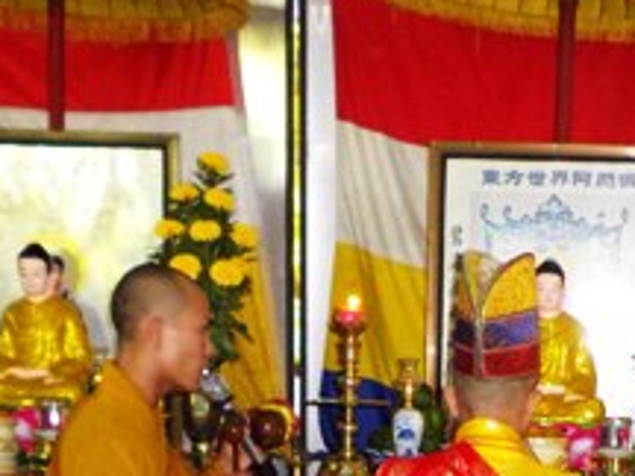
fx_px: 1523
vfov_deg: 16.7
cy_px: 641
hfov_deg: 23.1
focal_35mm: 83
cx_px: 529
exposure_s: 1/50
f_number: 3.1
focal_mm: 5
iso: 458
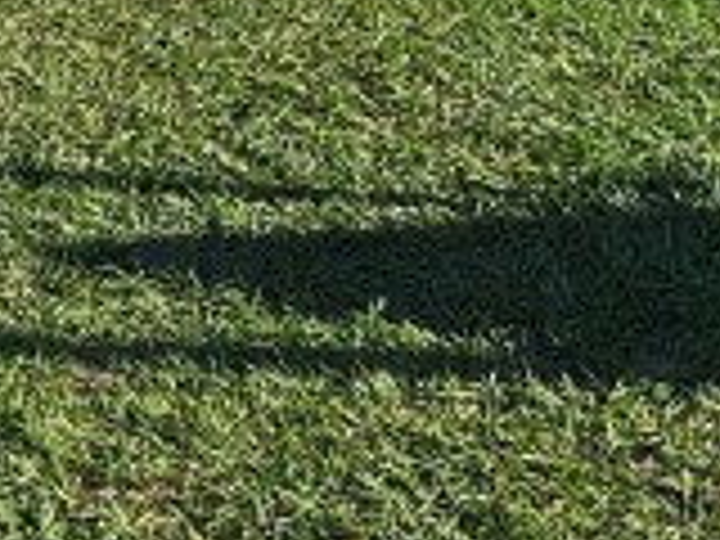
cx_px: -603
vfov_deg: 9.2
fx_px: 3058
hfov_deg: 12.2
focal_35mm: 147
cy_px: -711
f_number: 1.8
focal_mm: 5.4
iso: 25
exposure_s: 1/1761
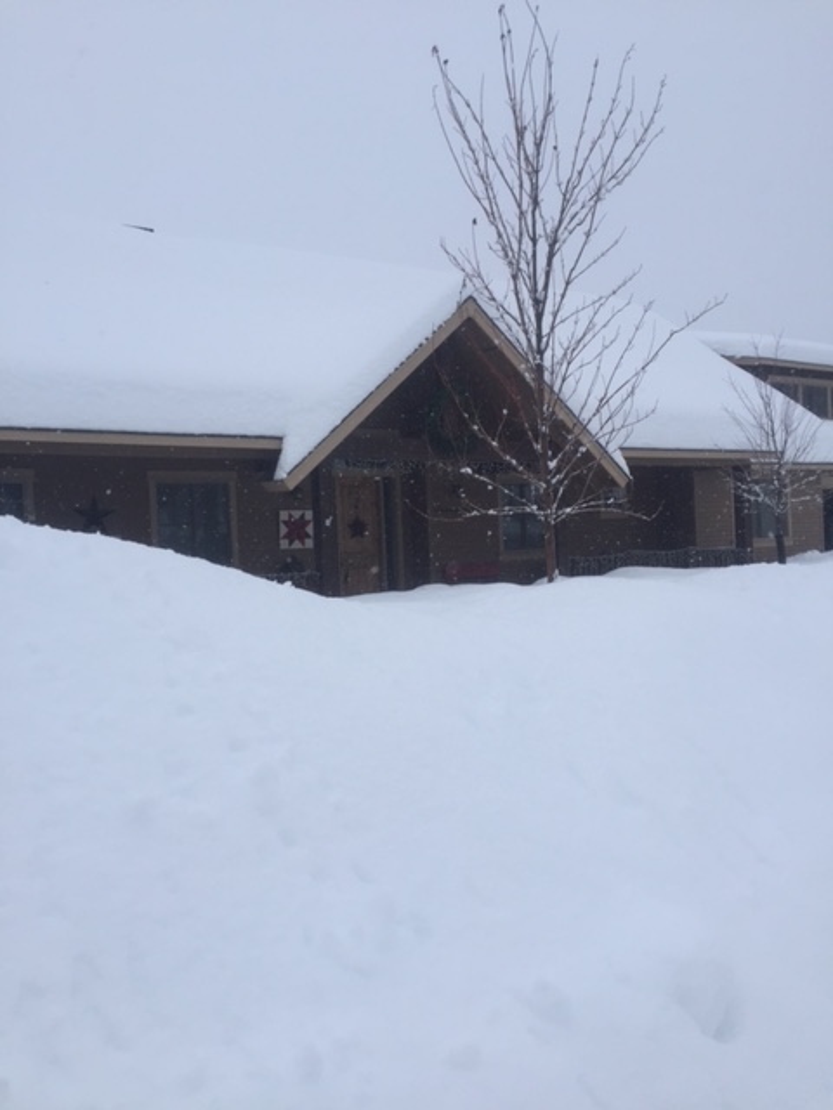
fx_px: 930
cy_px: 555
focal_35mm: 29
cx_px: 416
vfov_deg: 61.7
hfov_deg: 48.2
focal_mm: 4.15
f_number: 2.2
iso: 32
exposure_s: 1/1276
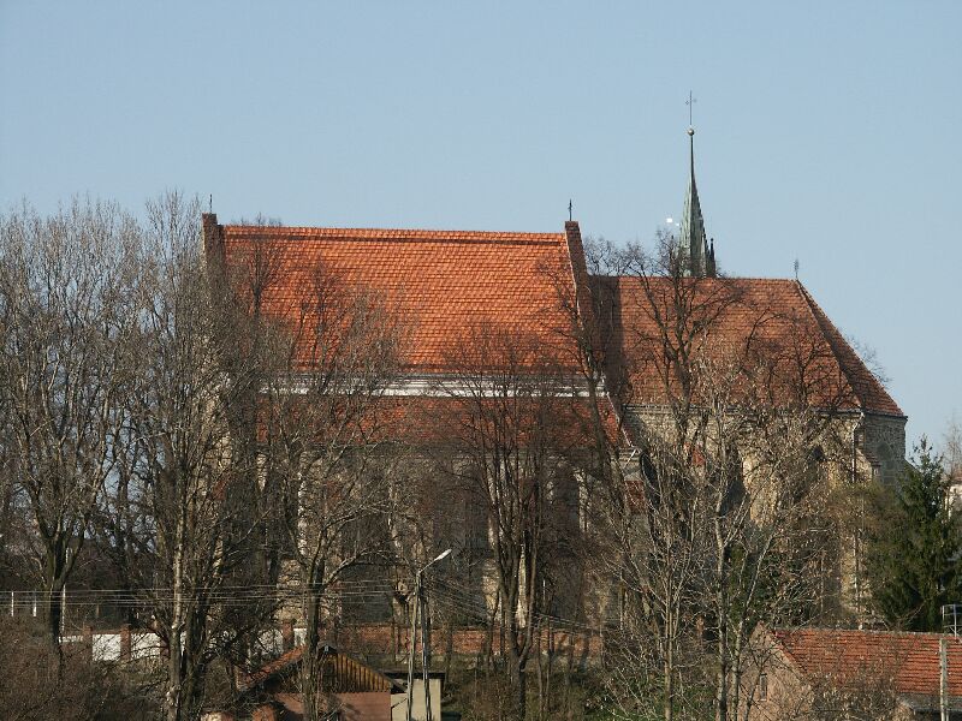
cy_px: 360
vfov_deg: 10.4
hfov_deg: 13.8
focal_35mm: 143
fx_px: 3974
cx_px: 481
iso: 100
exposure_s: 1/500
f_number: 5.6
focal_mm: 36.28
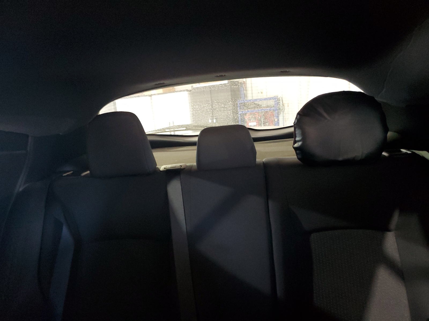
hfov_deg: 67.3
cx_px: 214
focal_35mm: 26
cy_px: 160
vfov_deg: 53.1
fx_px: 322
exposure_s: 1/30
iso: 295
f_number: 1.5
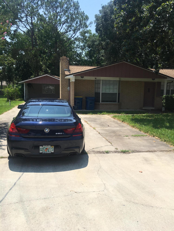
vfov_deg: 61.7
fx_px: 194
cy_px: 116
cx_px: 87
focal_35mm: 29
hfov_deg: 48.2
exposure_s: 1/2137
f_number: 2.2
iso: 25
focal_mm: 4.15
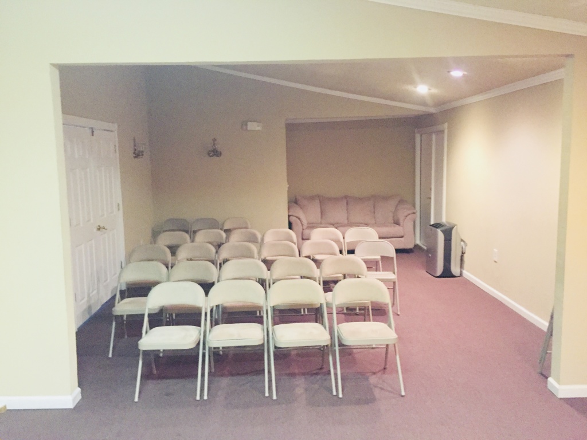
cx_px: 294
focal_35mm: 29
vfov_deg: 48.2
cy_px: 220
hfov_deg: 61.7
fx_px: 492
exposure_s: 1/15
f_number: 2.2
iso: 250
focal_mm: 4.15
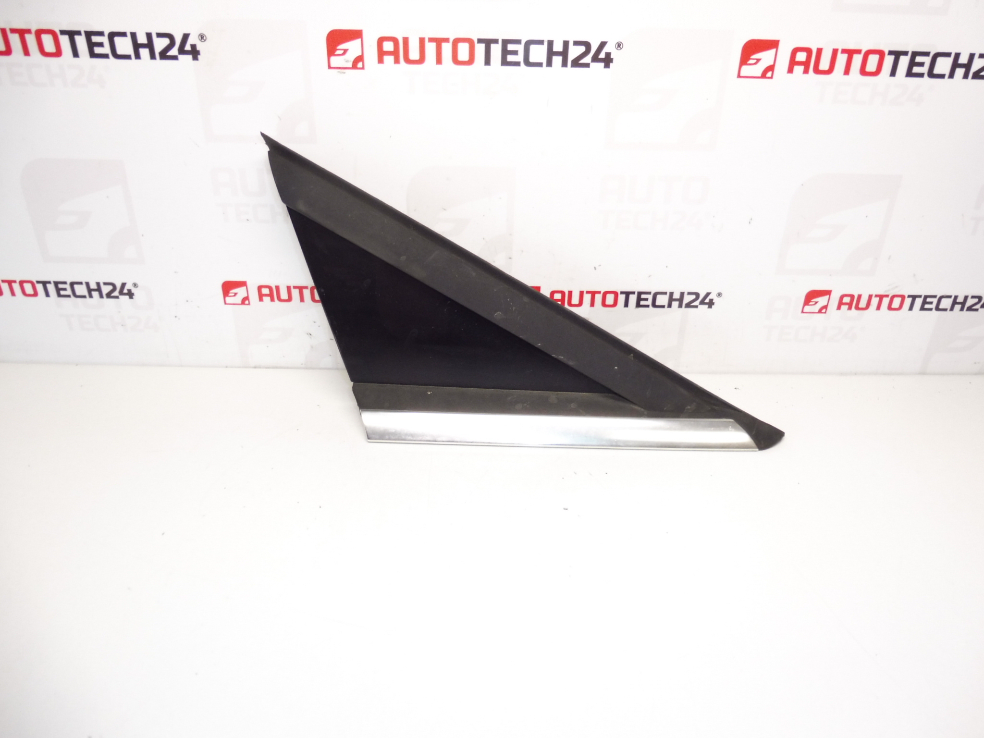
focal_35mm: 24
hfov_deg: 71.6
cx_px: 492
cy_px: 369
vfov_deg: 56.8
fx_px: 682
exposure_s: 1/100
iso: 200
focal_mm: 4.3
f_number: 3.5
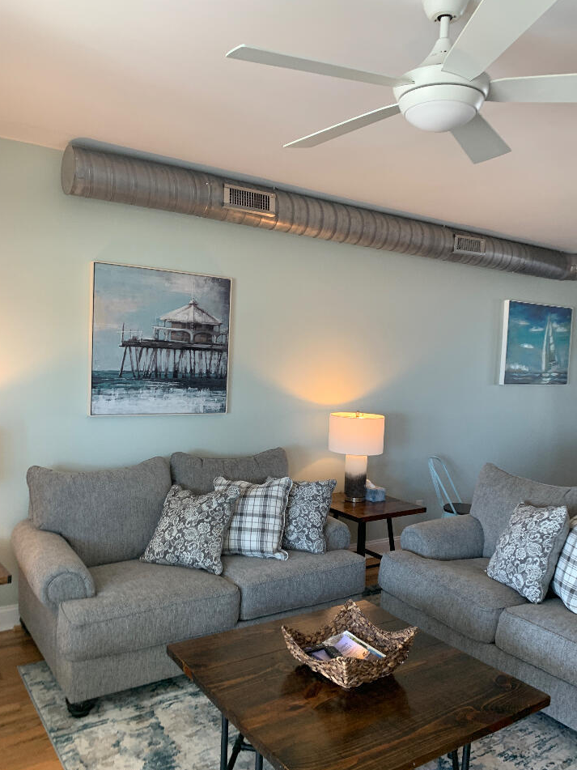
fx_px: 622
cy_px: 406
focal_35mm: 28
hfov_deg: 49.7
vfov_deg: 63.4
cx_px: 299
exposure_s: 1/62
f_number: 1.8
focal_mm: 4.25
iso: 100
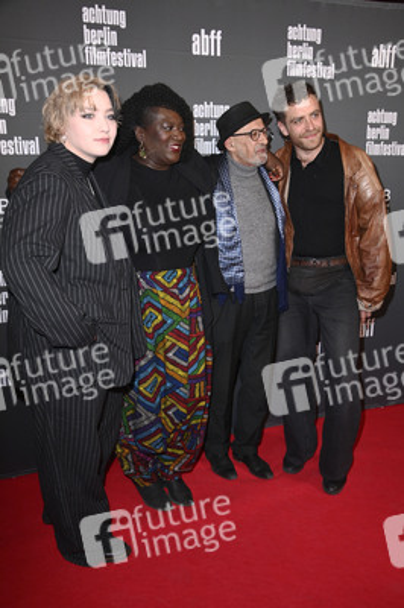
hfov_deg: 41.0
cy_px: 304
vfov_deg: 58.8
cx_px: 202
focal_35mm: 32
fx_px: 540
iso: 1600
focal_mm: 32
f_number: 5.6
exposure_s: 1/250
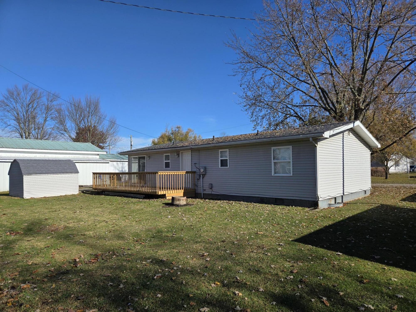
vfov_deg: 58.9
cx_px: 208
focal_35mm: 23
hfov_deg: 73.9
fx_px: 276
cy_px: 156
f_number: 1.8
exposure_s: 1/2921
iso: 40
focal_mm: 5.4
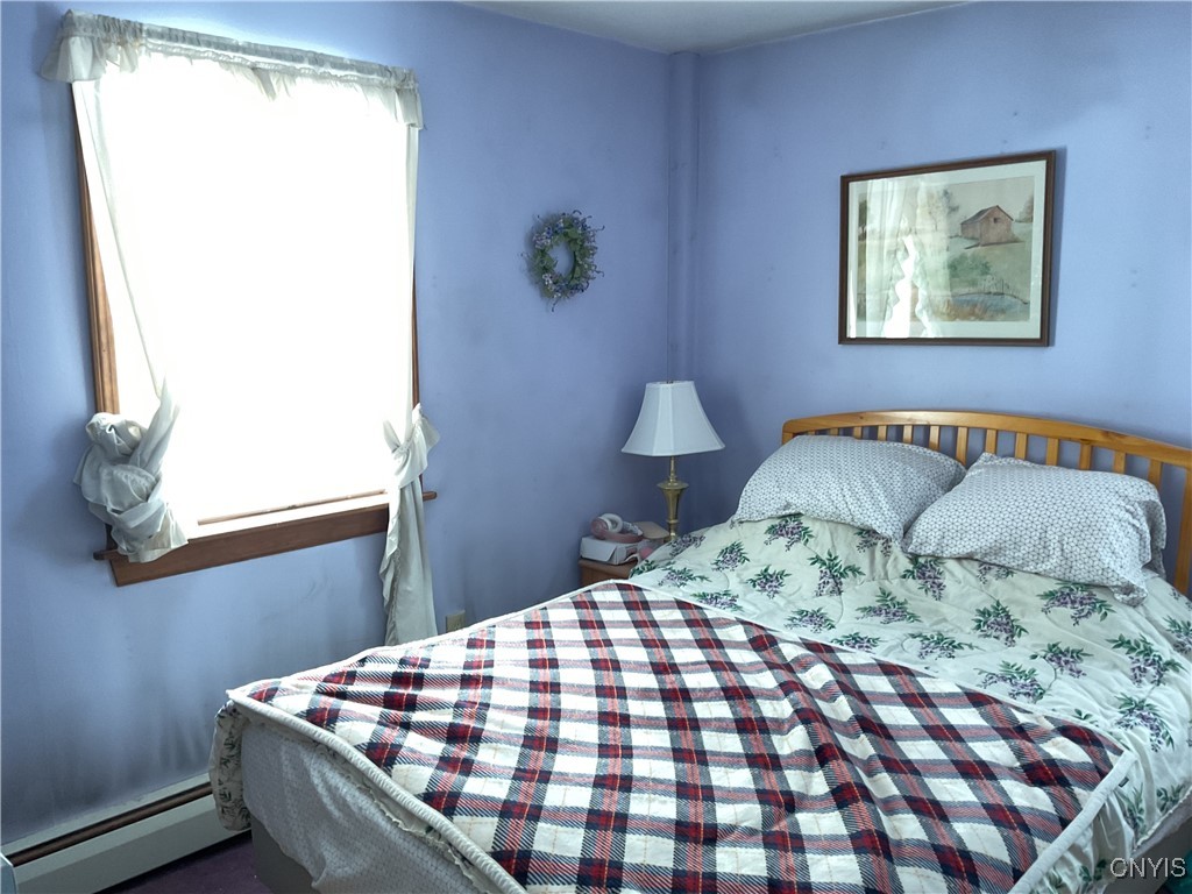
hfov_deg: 61.7
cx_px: 596
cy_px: 447
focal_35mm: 29
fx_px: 999
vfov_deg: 48.2
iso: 500
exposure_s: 1/24
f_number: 1.8
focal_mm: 3
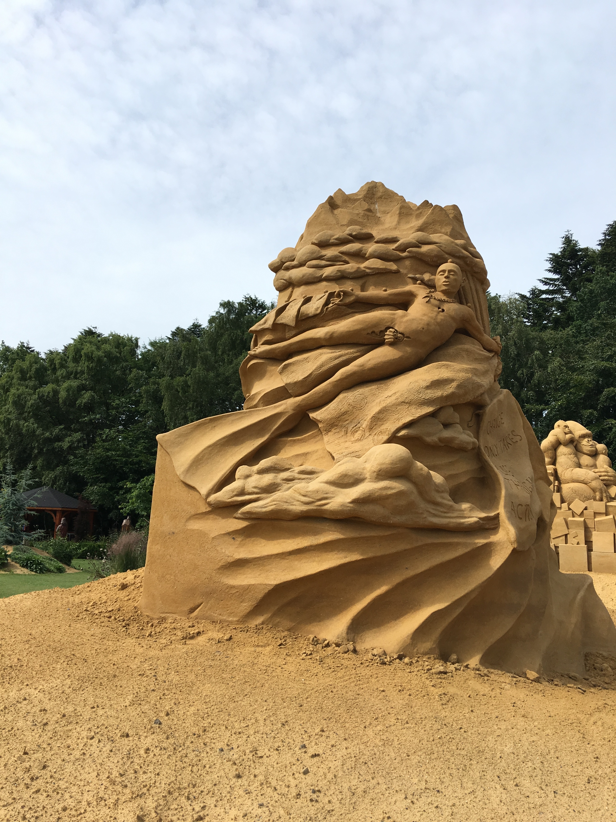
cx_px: 308
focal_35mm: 29
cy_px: 411
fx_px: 688
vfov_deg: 61.7
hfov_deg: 48.2
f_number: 2.2
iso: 25
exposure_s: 1/1832
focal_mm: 4.15
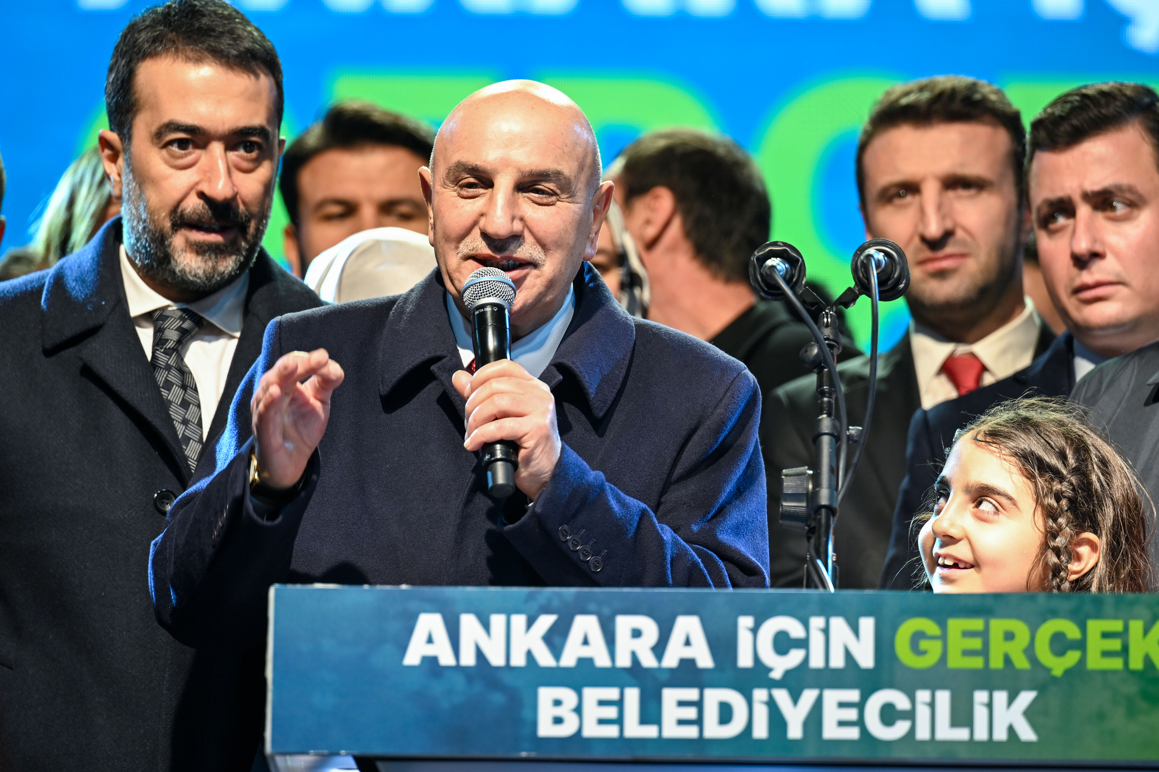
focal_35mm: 300
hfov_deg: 6.9
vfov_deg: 4.6
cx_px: 580
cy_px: 386
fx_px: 9655
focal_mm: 200
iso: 320
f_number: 2.8
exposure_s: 1/160
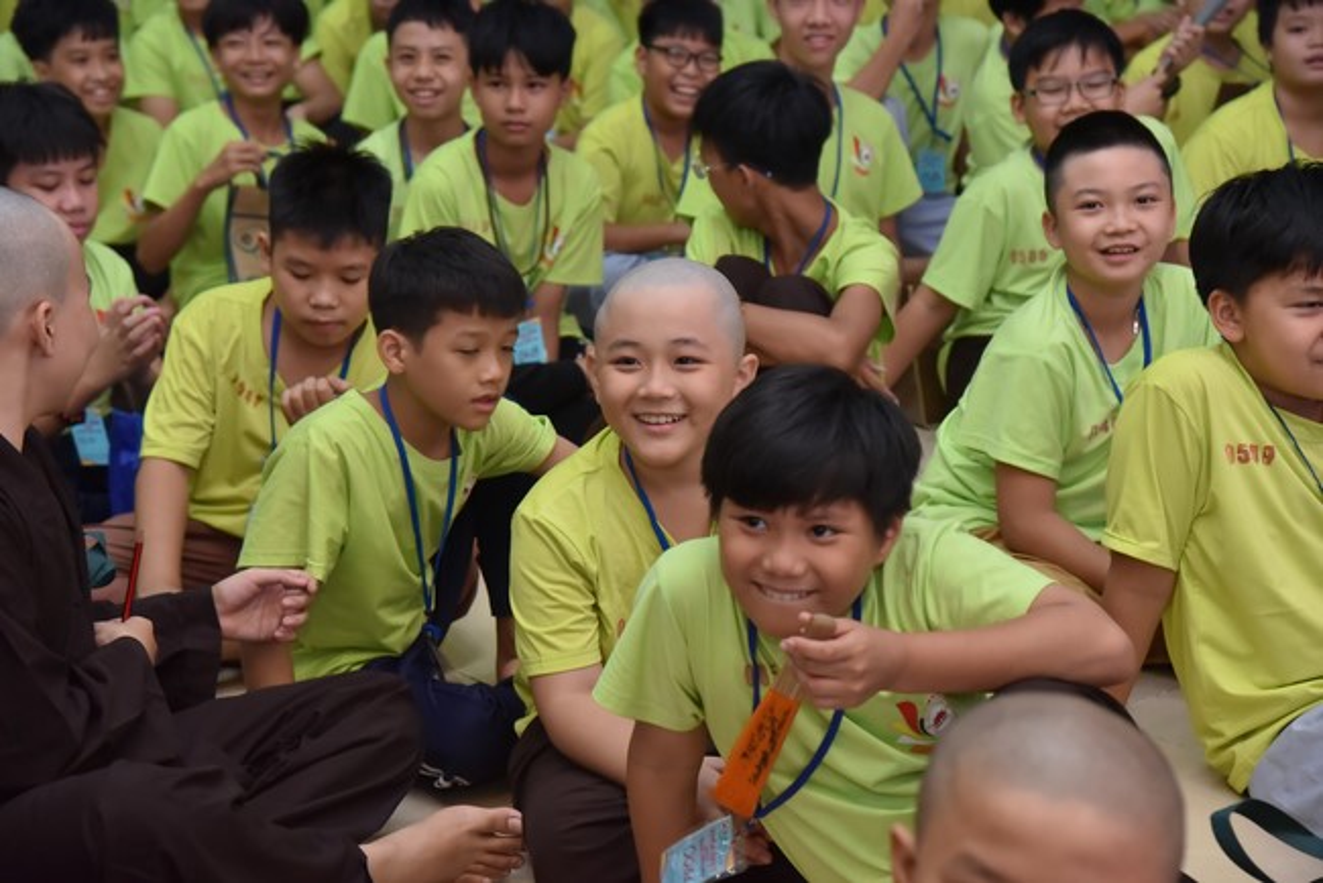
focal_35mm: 78
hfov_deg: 26.0
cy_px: 442
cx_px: 662
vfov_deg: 17.5
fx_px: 2868
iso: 2000
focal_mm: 78
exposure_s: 1/125
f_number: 5.6
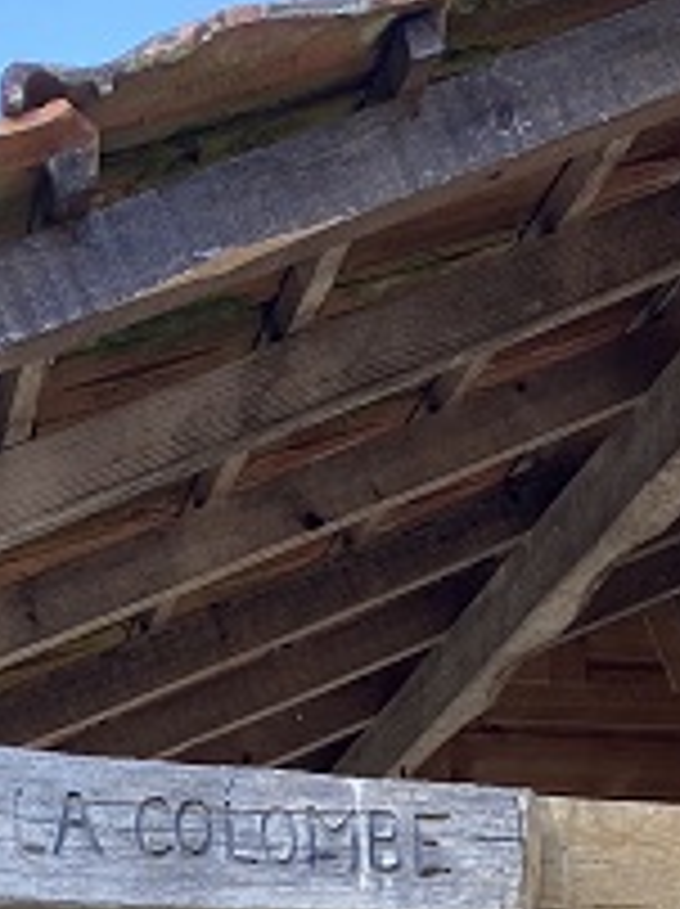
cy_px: 1606
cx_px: 261
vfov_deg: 16.3
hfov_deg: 14.3
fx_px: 2704
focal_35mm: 103
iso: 32
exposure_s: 1/189
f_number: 1.8
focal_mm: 4.25
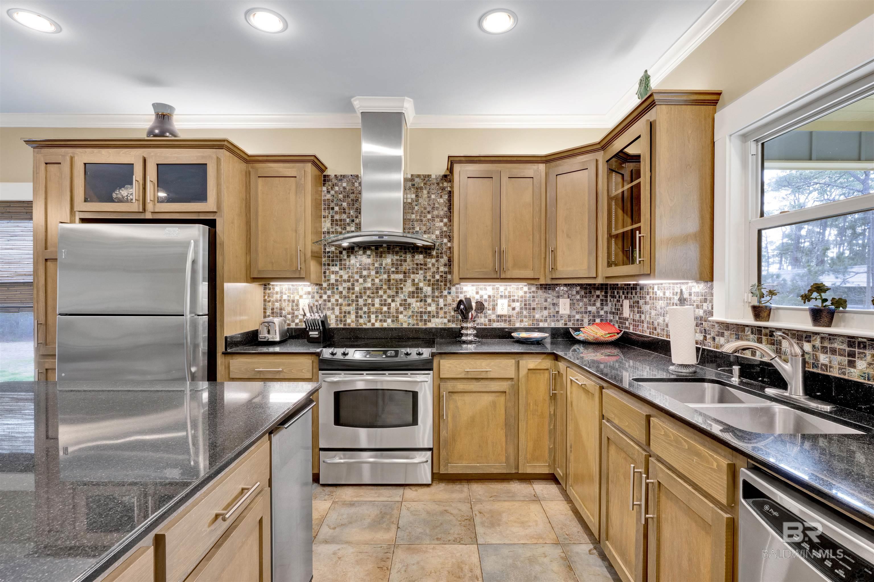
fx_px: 401
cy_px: 291
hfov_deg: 95.0
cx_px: 437
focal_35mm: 16
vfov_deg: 72.1
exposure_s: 1/5
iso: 400
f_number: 11
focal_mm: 16.5
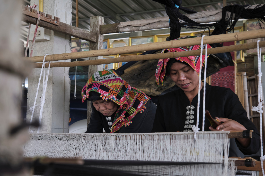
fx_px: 397
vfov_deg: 25.1
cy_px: 88
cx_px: 132
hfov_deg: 36.9
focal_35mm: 54
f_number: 5.6
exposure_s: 1/20
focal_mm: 35.8
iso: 400
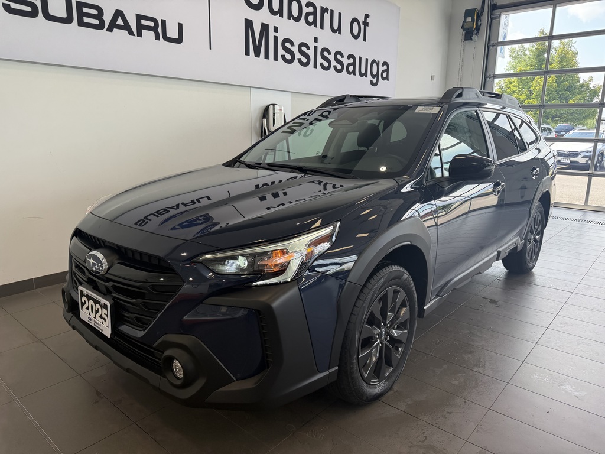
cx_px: 302
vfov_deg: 56.8
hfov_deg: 71.6
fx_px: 419
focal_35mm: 24
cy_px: 227
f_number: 1.78
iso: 100
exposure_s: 1/350
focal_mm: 6.76
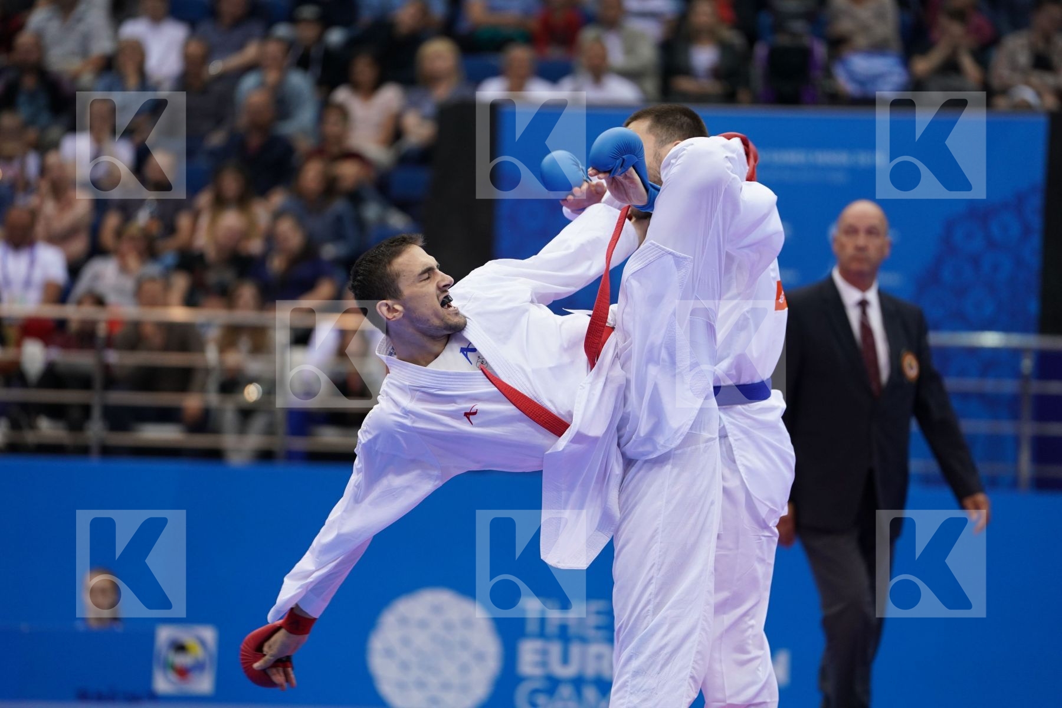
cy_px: 354
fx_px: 5841
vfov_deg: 6.9
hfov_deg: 10.4
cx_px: 531
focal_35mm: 198
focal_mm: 198
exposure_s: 1/1000
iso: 1250
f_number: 2.8
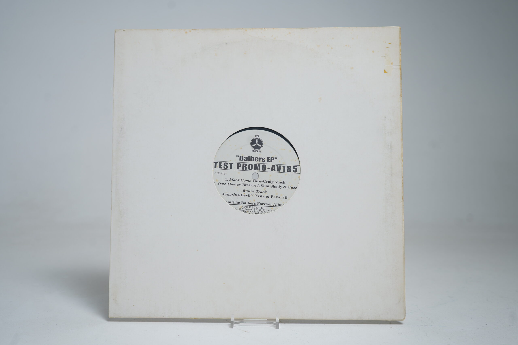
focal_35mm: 33
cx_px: 259
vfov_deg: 40.0
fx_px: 475
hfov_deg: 57.2
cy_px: 172
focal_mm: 33
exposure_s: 1/10
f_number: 5
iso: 64
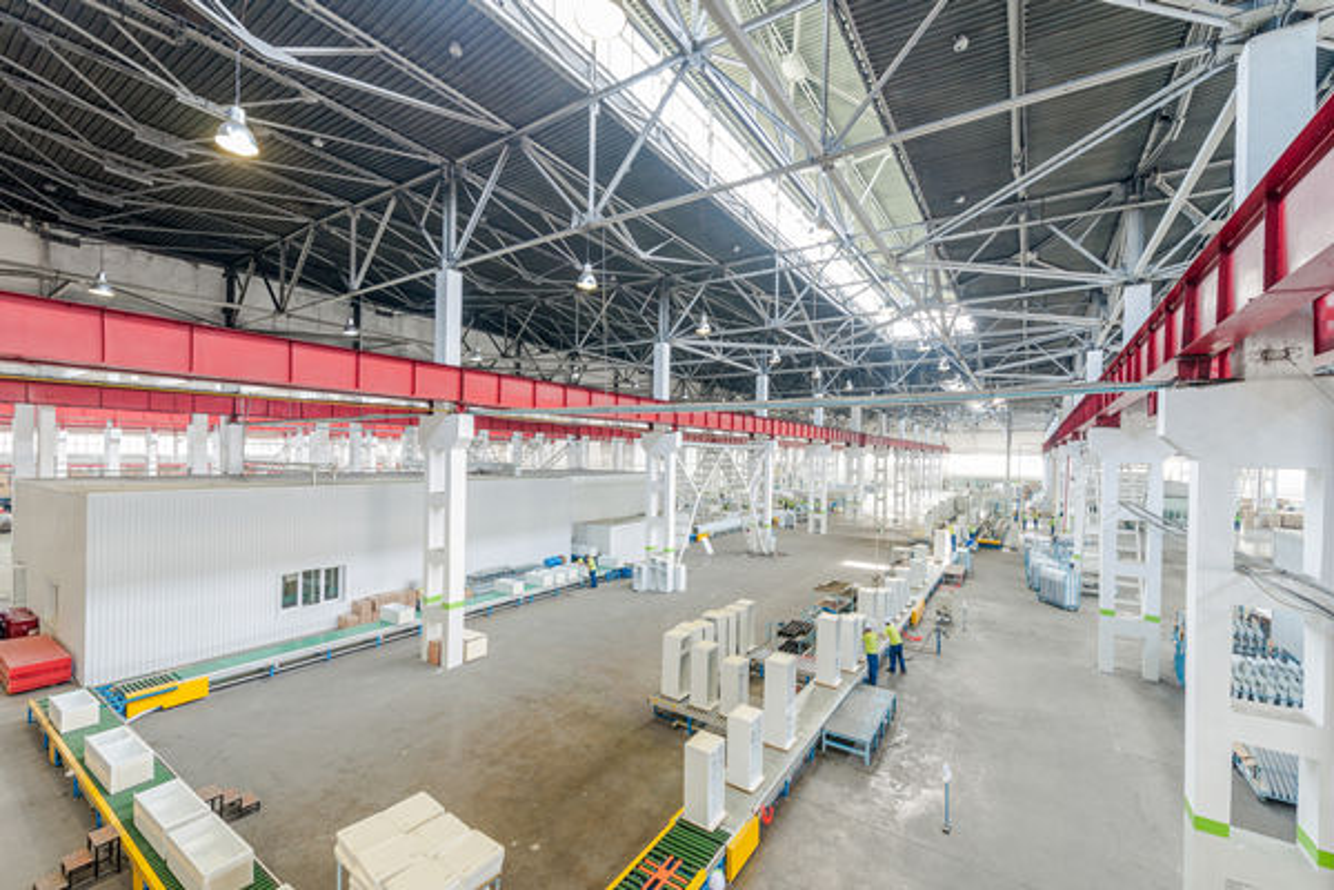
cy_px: 445
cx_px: 667
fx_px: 519
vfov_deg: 81.2
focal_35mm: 14
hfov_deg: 104.3
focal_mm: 14
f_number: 6.3
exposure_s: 1/10
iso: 200
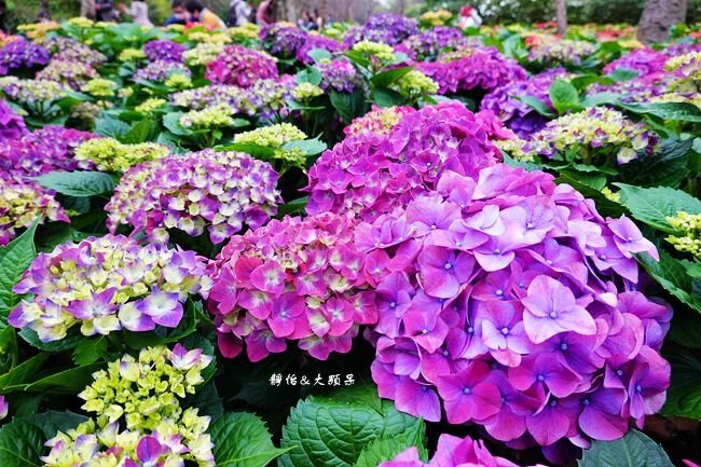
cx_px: 350
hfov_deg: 73.8
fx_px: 467
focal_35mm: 24
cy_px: 234
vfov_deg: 53.1
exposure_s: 1/40
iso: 125
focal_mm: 9
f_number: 2.8
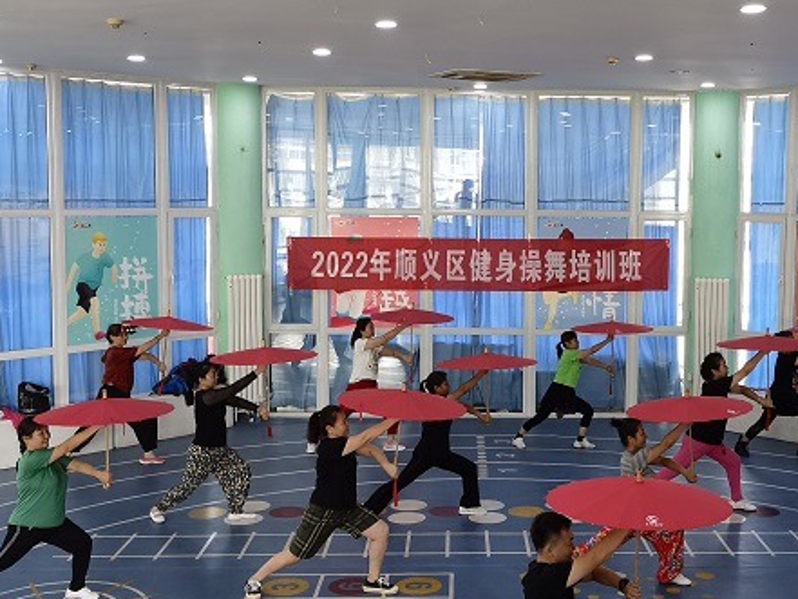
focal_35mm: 49
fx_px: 1130
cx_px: 503
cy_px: 279
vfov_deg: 29.7
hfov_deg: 38.6
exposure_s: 1/50
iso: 125
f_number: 1.9
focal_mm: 5.58
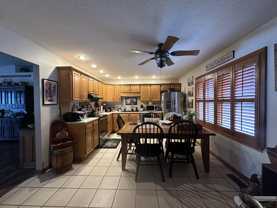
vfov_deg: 85.7
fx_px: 112
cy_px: 104
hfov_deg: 102.1
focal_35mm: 14
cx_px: 138
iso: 400
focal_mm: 2.22
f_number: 2.2
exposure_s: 1/60
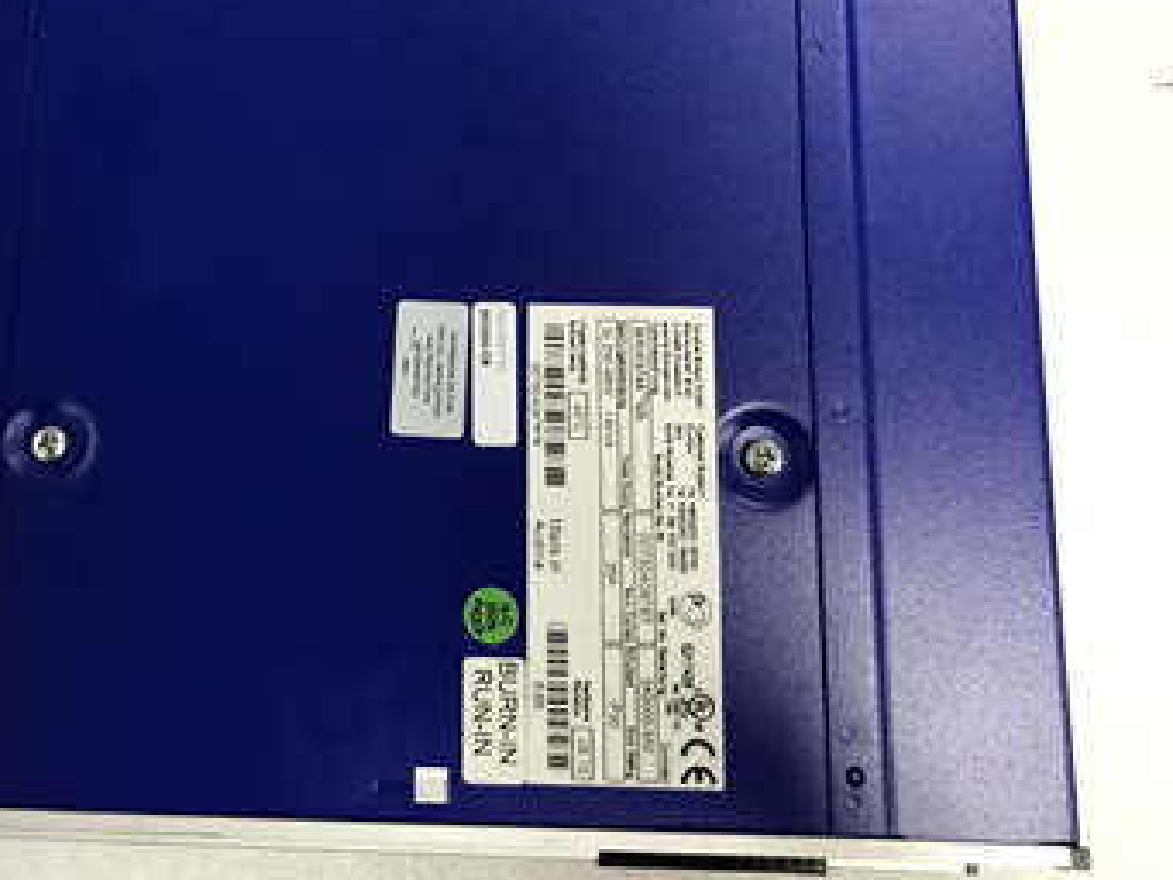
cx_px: 385
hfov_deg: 45.0
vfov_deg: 34.8
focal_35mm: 41
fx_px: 1390
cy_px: 297
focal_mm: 3.99
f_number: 1.8
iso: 40
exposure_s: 1/25
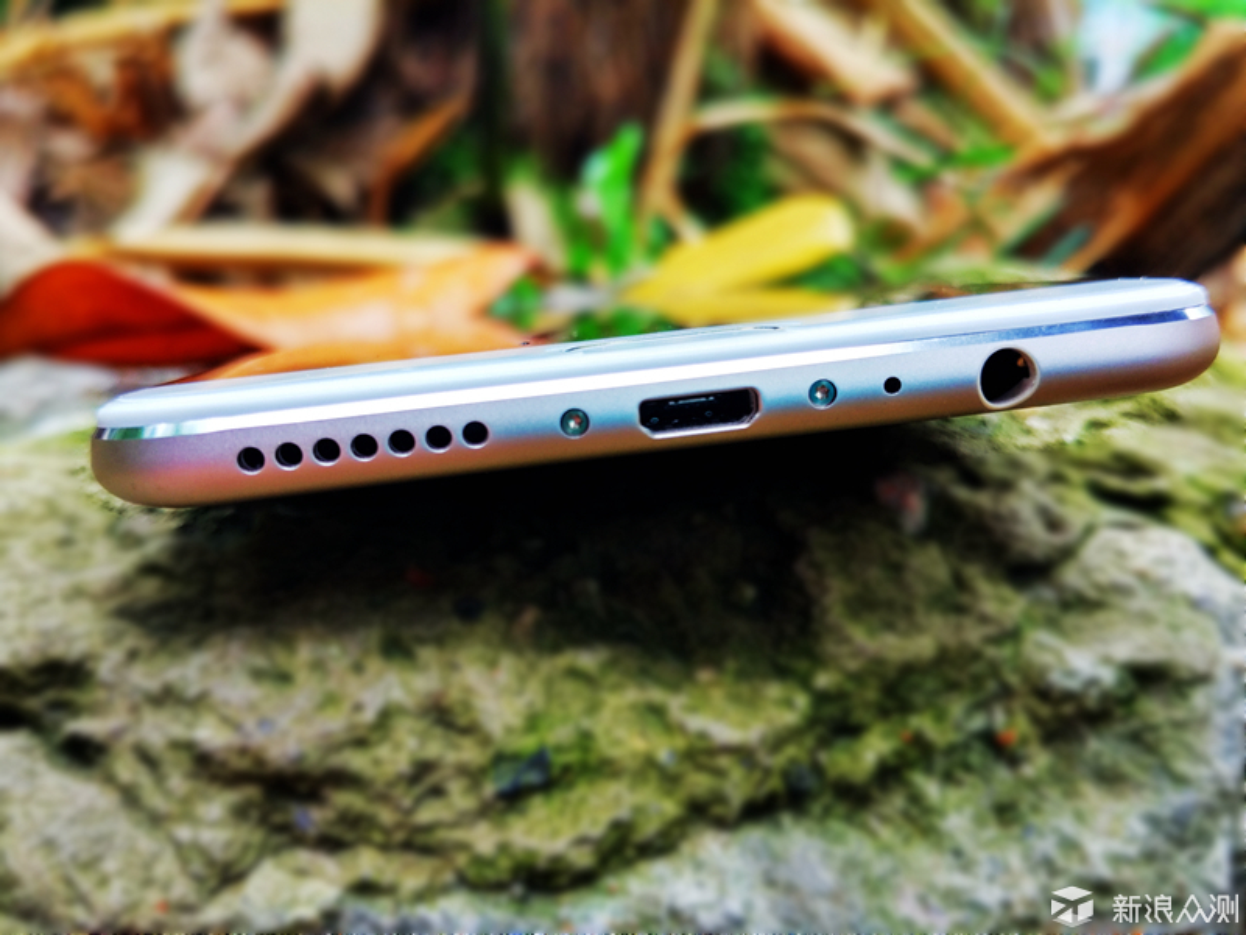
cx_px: 623
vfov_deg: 46.8
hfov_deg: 60.0
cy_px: 468
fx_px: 1080
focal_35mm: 30
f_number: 2
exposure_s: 1/100
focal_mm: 4.12
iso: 150
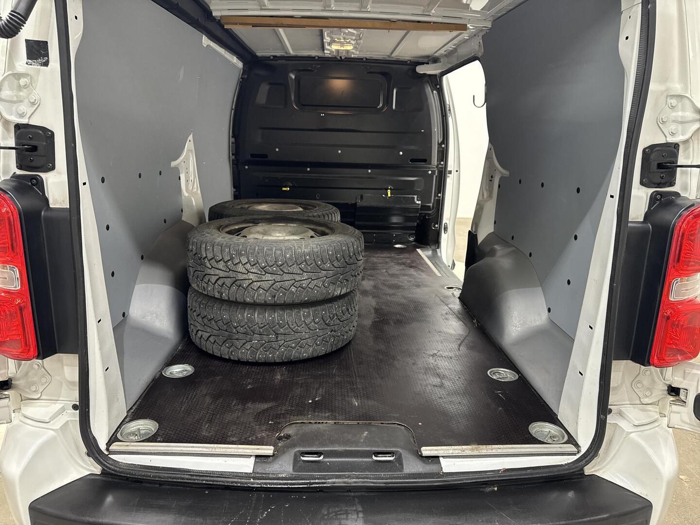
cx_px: 350
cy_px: 262
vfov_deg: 56.8
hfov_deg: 71.6
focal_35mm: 24
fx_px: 485
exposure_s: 1/50
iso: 320
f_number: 1.78
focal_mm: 6.76
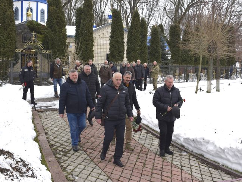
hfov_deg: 46.7
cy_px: 93
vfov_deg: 36.0
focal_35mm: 40
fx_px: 280
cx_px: 131
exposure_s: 1/200
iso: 100
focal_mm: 24
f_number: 8
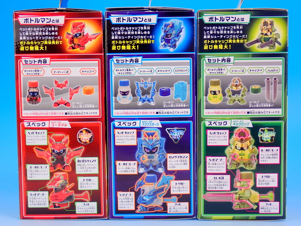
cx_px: 150
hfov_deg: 31.2
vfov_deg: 23.7
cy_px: 113
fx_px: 539
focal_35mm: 62
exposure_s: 1/15
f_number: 3.6
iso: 100
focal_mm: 11.09
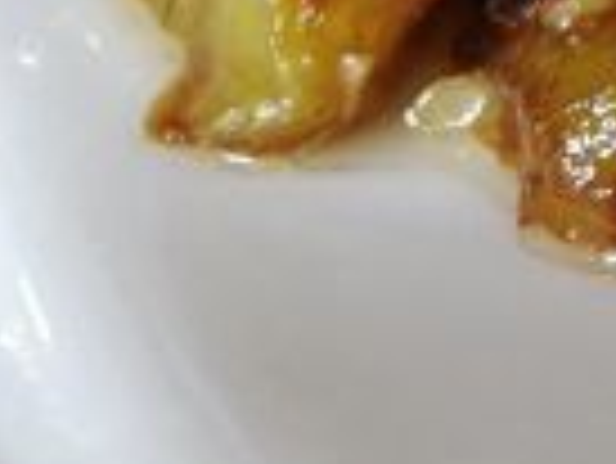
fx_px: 2458
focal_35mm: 138
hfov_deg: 12.1
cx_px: 1371
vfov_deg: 9.9
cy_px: -520
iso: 64
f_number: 2.2
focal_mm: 3.84
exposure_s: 1/50
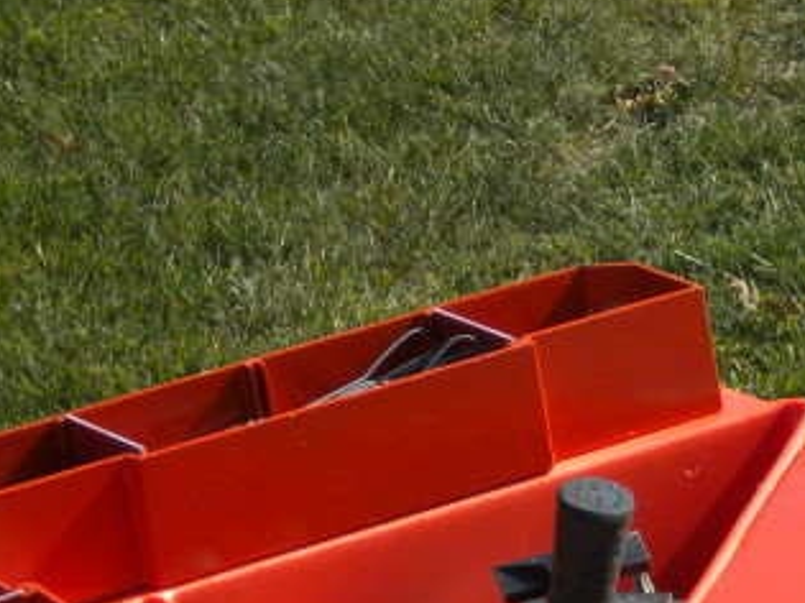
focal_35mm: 267
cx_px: 593
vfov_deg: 5.6
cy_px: 378
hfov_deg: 7.4
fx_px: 6207
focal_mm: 18.9
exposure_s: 1/346
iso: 109
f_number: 5.9
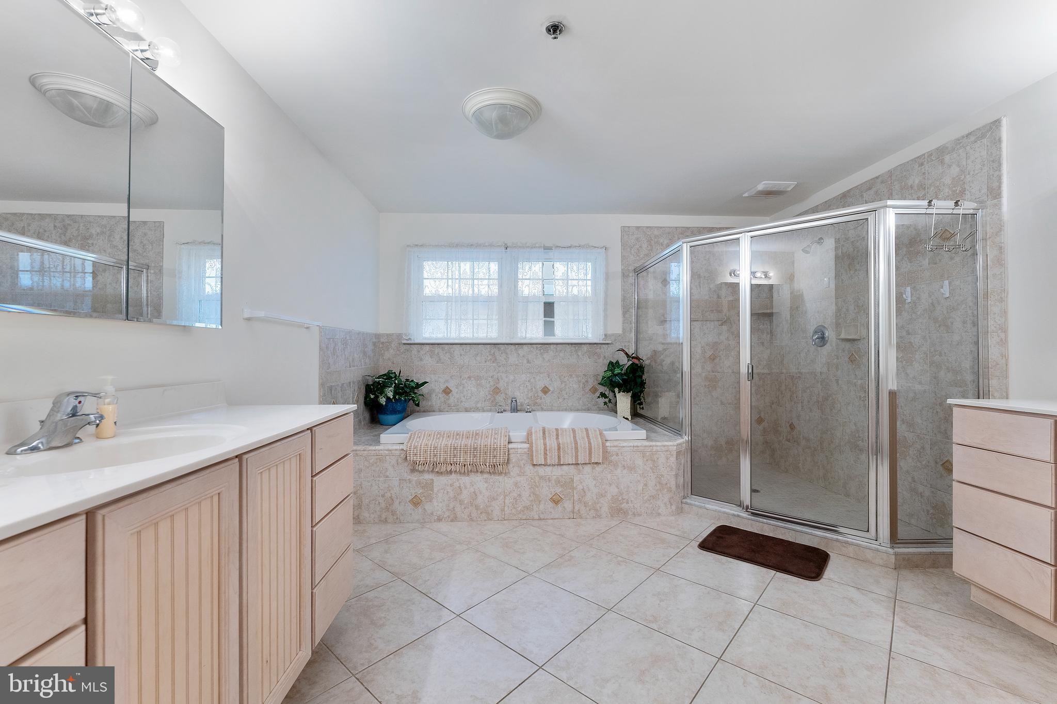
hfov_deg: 100.8
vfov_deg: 77.7
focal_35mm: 15
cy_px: 352
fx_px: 437
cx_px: 528
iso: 400
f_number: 7.1
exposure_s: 1/13
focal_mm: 14.9
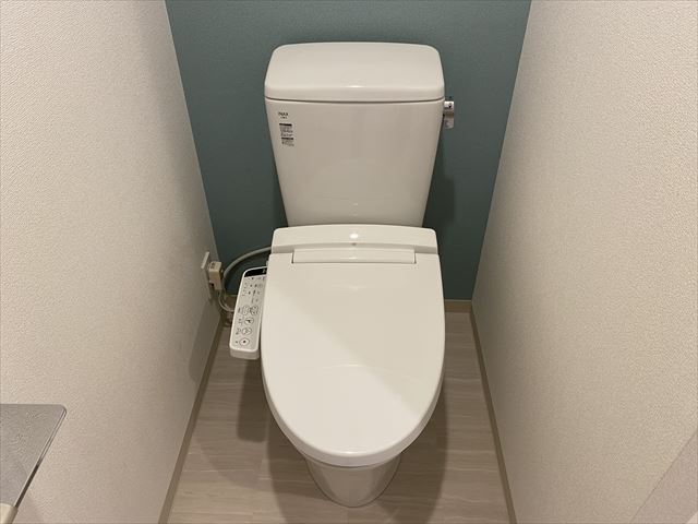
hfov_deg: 67.3
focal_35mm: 26
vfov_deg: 53.1
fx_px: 524
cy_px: 262
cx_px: 349
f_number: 1.8
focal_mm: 4.25
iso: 64
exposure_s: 1/50
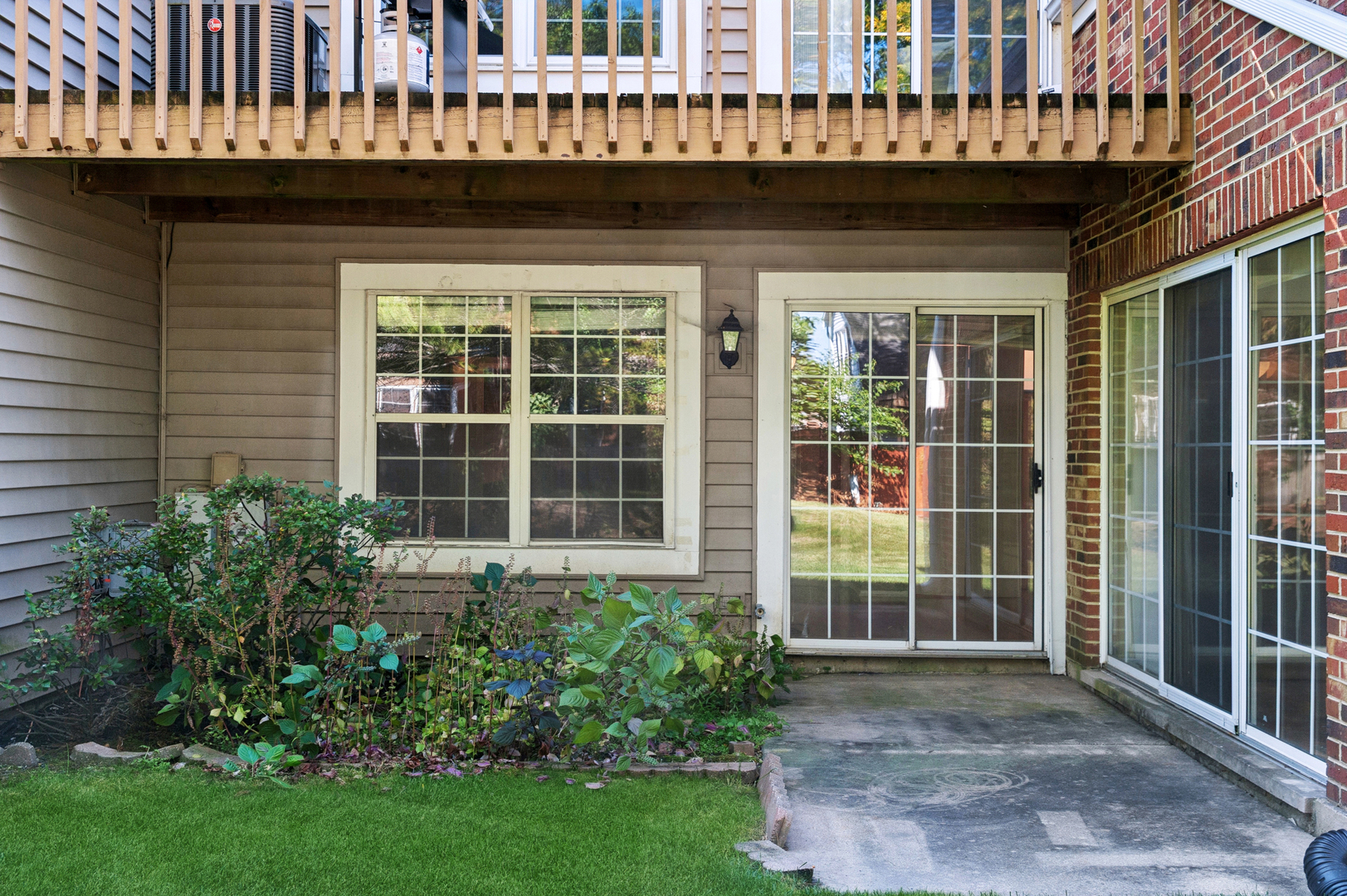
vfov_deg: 37.8
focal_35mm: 35
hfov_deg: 54.5
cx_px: 674
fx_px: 1309
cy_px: 448
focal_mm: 35
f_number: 8
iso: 320
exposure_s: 1/160
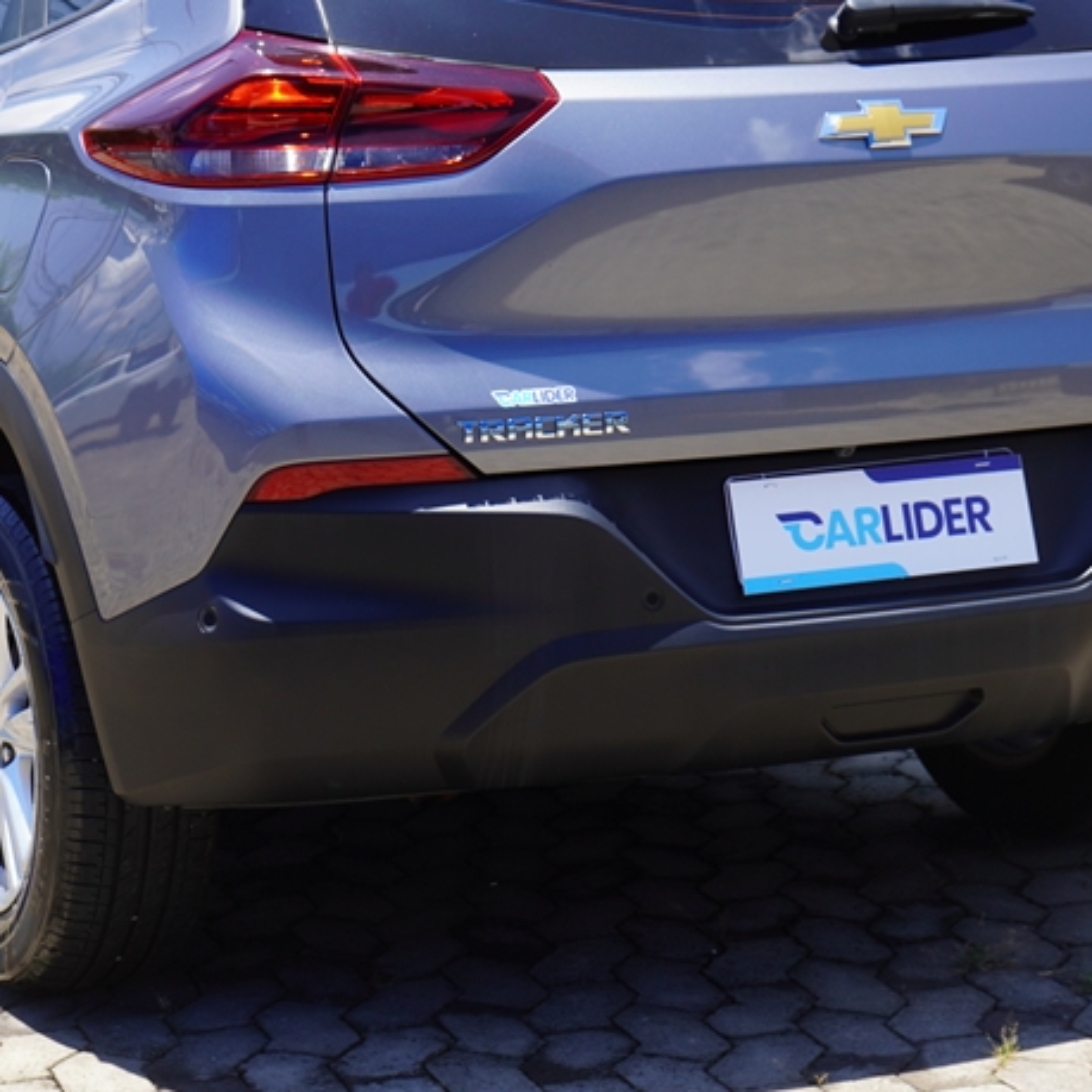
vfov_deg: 18.4
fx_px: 3353
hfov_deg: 18.5
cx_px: 438
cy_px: 368
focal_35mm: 94
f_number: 5
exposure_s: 1/320
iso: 100
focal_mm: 33
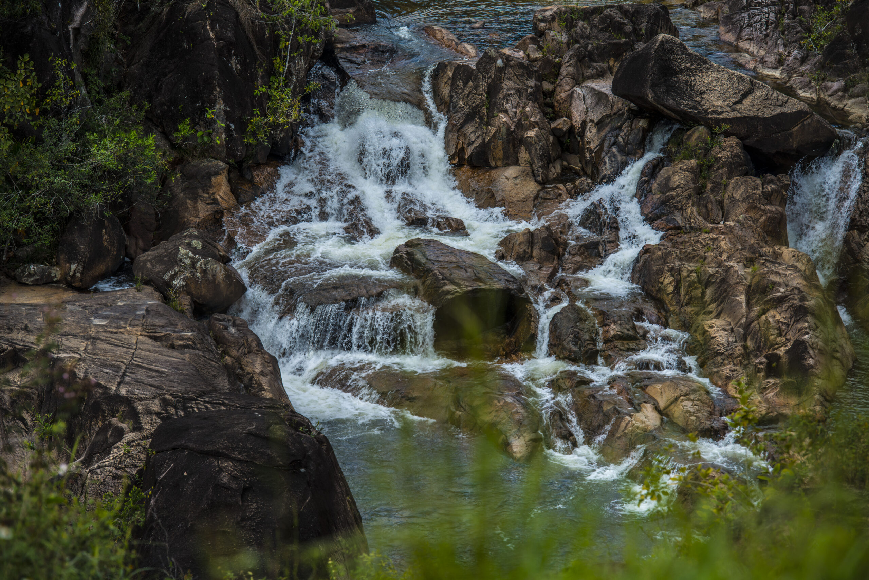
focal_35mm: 165
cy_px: 290
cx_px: 434
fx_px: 3984
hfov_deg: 12.4
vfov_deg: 8.3
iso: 50
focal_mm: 165
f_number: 6.3
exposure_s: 1/250
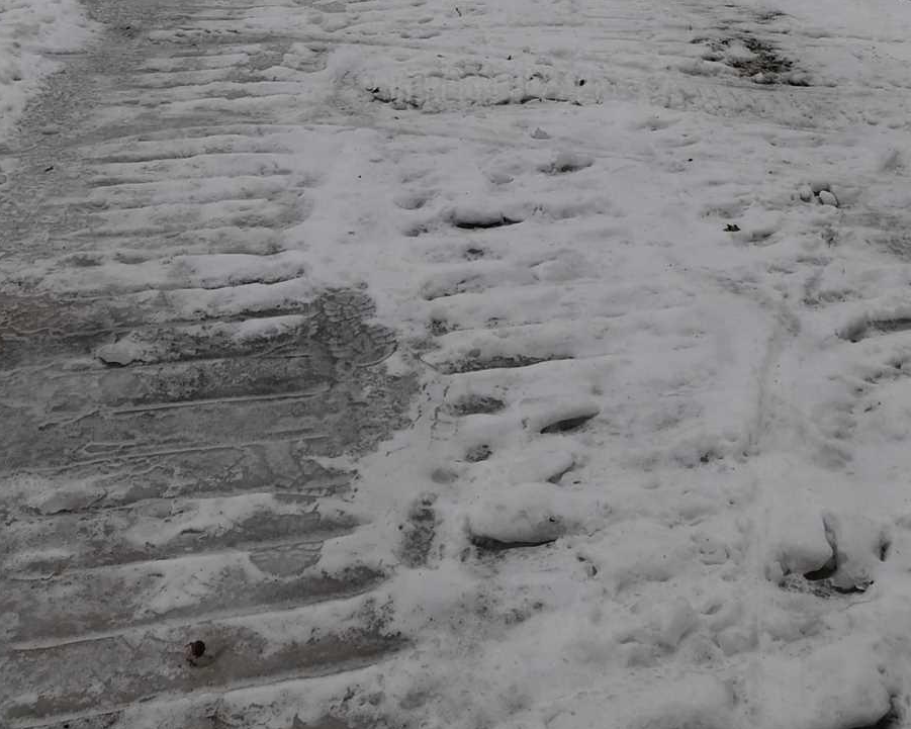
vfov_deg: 26.5
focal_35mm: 48
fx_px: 1294
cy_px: -230
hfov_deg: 38.7
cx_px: 523
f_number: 10
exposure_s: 1/400
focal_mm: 10
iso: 100
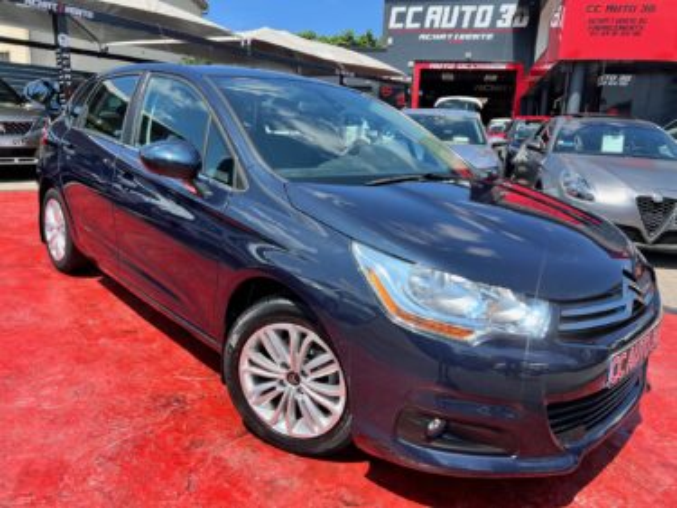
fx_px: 508
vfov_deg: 53.0
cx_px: 338
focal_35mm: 26
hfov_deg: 67.3
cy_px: 254
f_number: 1.5
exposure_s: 1/2008
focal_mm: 5.7
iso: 50
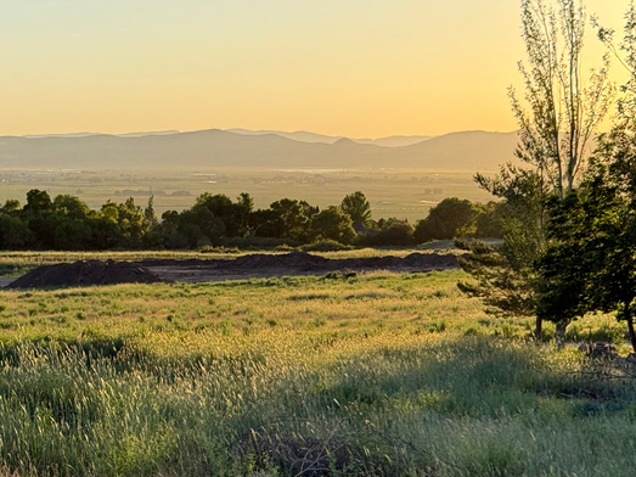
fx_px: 1727
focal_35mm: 94
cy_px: 411
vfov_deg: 15.6
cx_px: 51
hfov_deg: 20.4
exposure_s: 1/1429
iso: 100
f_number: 1.78
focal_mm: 6.76
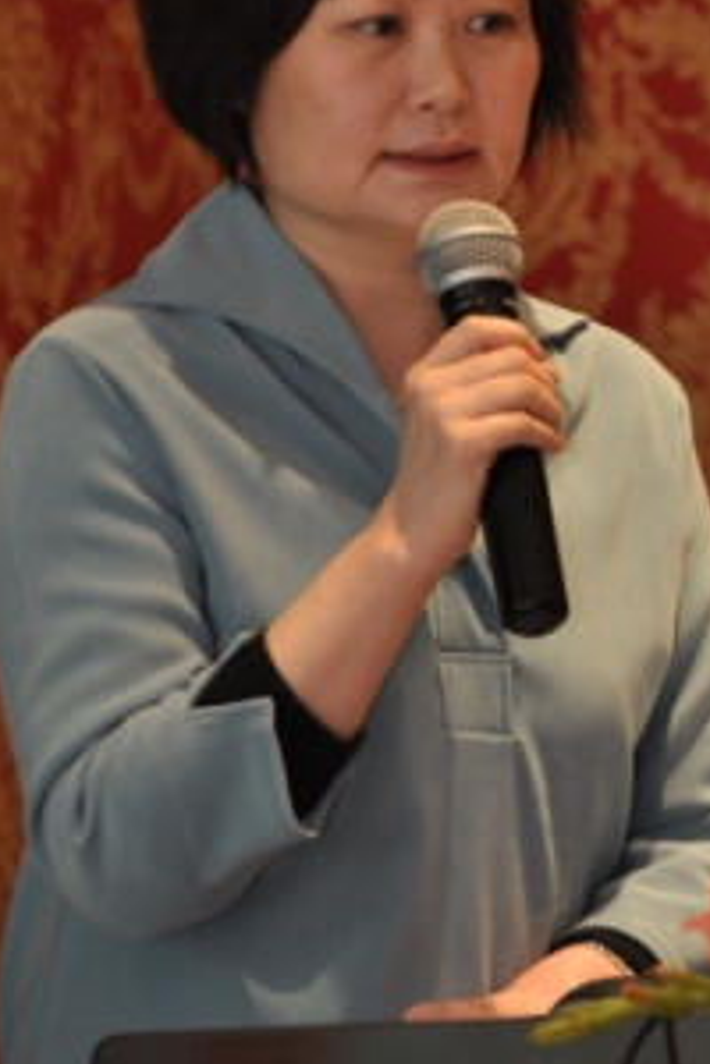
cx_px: 458
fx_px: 13223
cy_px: 326
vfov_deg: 4.6
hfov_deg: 3.1
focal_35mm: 447
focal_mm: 200
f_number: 6.3
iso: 640
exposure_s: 1/30
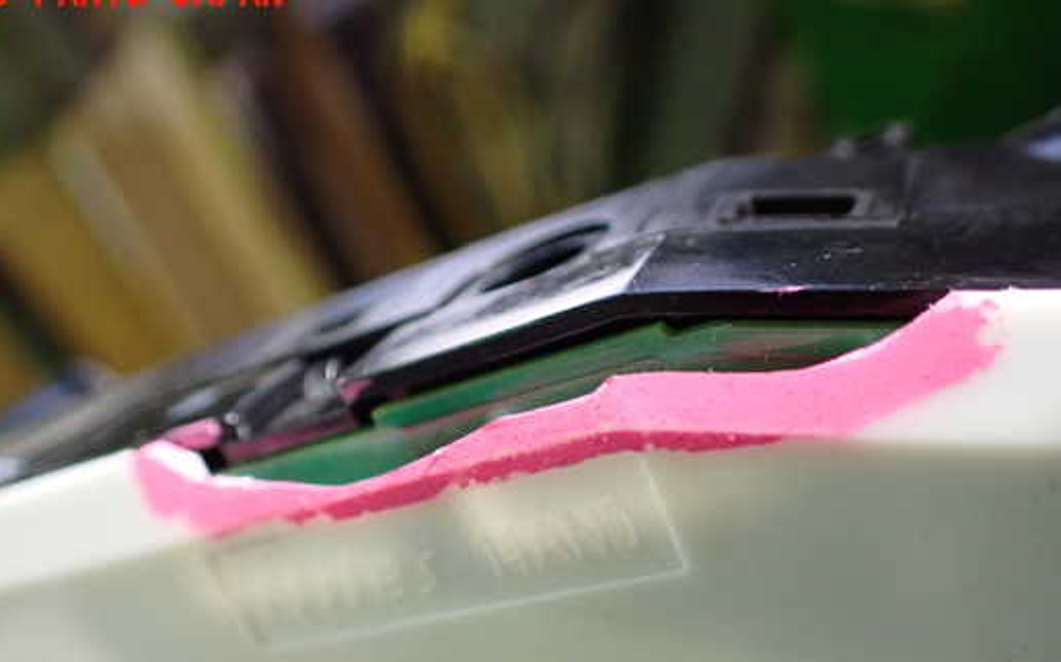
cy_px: 430
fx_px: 1069
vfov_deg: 34.2
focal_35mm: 37
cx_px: 526
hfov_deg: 52.8
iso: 640
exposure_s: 1/125
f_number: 2.3
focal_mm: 5.4
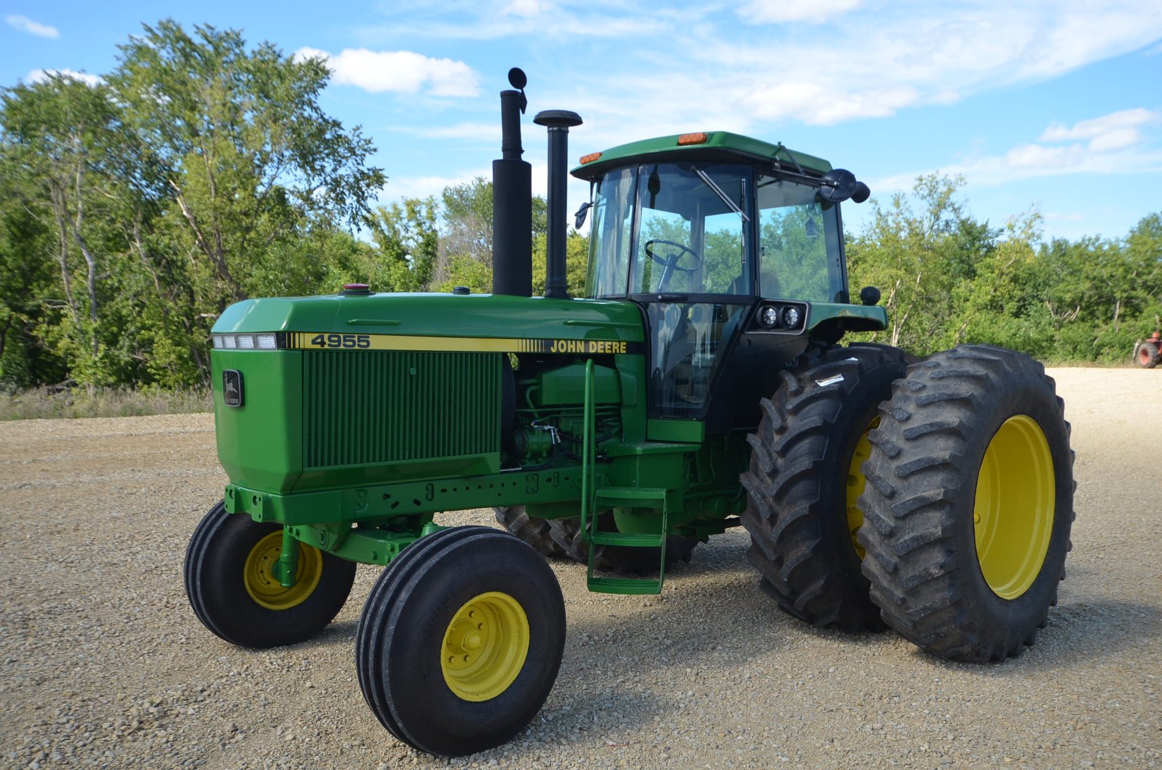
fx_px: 966
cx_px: 581
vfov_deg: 43.4
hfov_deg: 62.0
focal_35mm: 30
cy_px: 385
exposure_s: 1/250
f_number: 8
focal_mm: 20
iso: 200
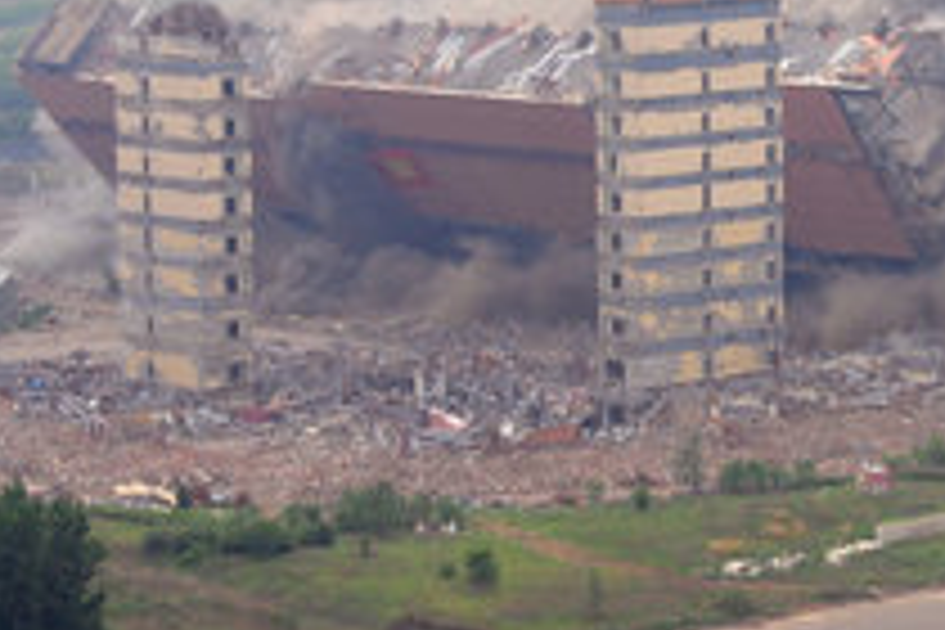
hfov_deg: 10.1
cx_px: 1224
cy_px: 389
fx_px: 5250
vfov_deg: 6.9
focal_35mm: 200
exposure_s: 1/2000
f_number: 2.8
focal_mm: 70
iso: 400
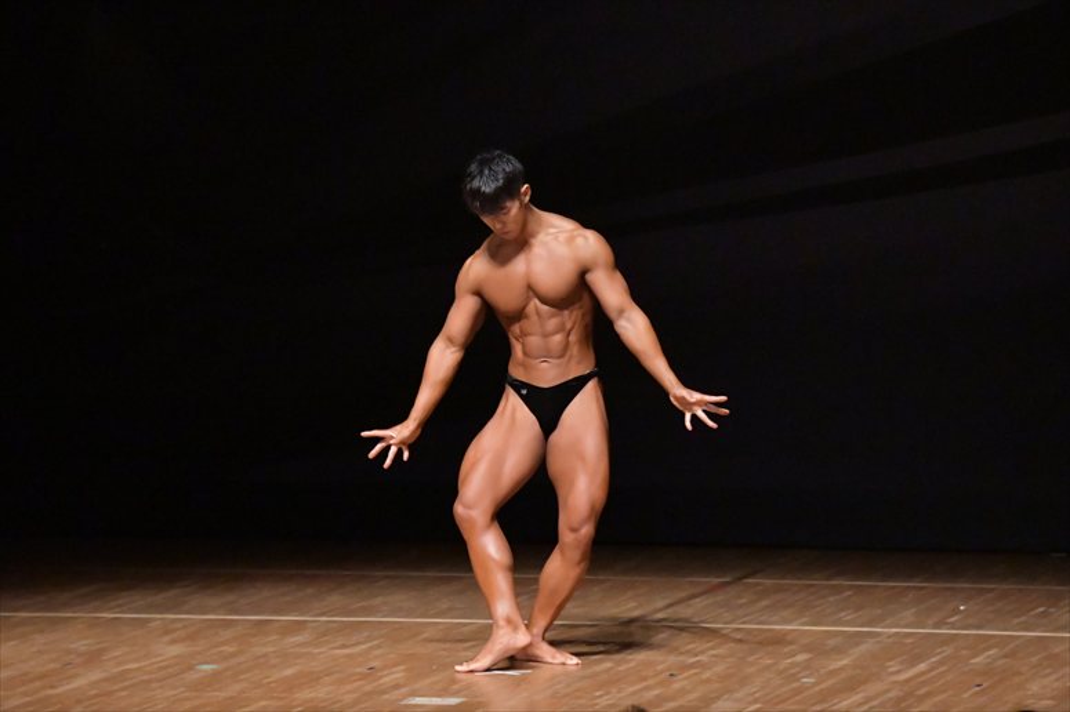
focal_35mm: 240
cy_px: 356
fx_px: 7130
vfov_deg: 5.7
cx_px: 535
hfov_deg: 8.6
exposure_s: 1/400
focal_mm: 160
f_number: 5.6
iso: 12800
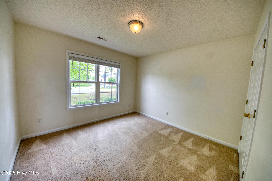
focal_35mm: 12
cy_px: 90
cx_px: 136
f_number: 8
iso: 400
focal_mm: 8
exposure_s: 1/60
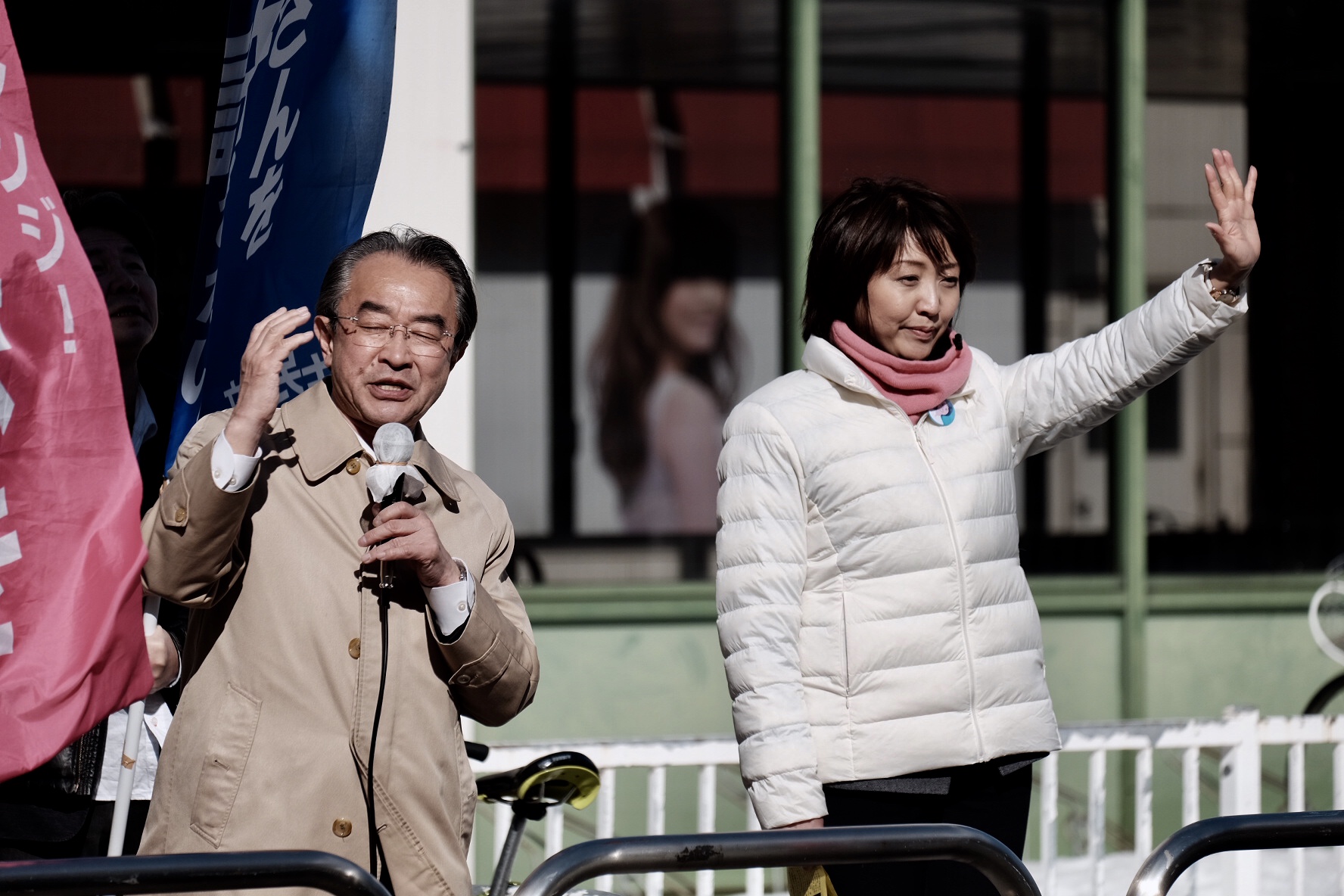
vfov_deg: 6.2
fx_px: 8325
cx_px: 672
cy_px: 448
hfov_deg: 9.2
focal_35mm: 223
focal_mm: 148.5
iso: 200
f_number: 4.5
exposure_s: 1/2400
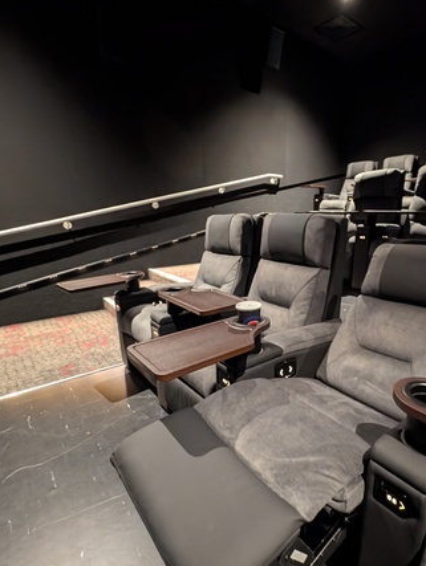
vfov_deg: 87.6
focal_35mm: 18
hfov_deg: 70.3
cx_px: 271
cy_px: 304
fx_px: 295
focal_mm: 2.23
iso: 848
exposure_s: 1/3.06
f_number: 1.95
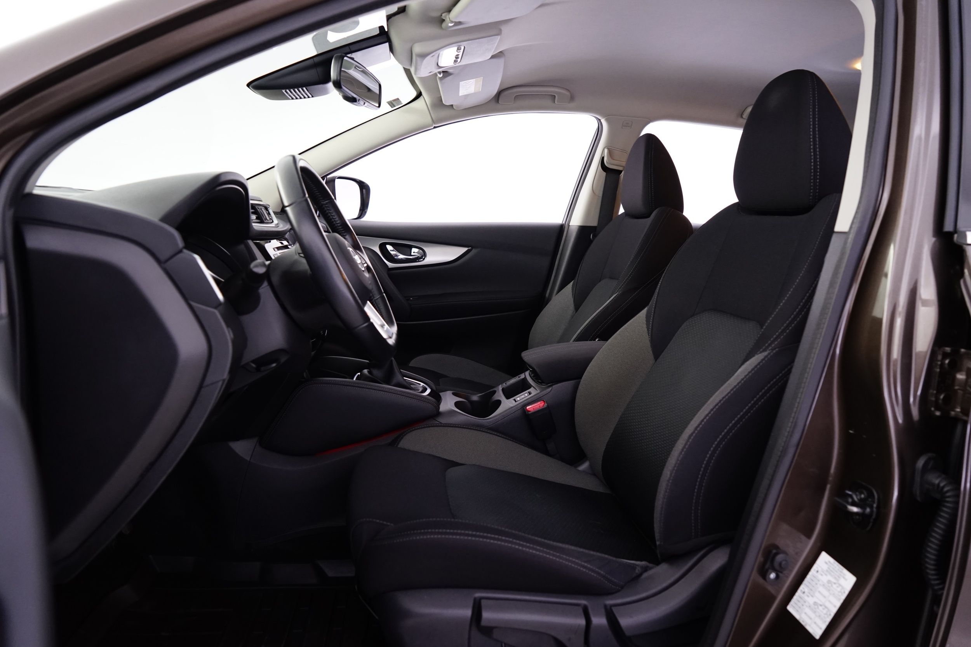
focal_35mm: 24
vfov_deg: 53.1
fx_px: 647
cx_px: 486
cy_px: 324
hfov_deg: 73.7
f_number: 5
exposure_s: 1/8
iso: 1250
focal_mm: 24
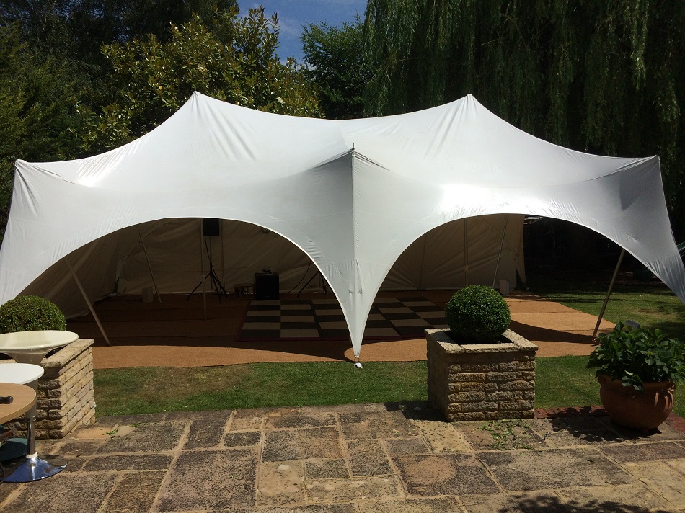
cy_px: 256
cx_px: 342
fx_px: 594
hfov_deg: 60.0
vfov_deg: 46.8
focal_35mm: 30
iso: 40
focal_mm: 4.12
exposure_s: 1/6849
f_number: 2.2
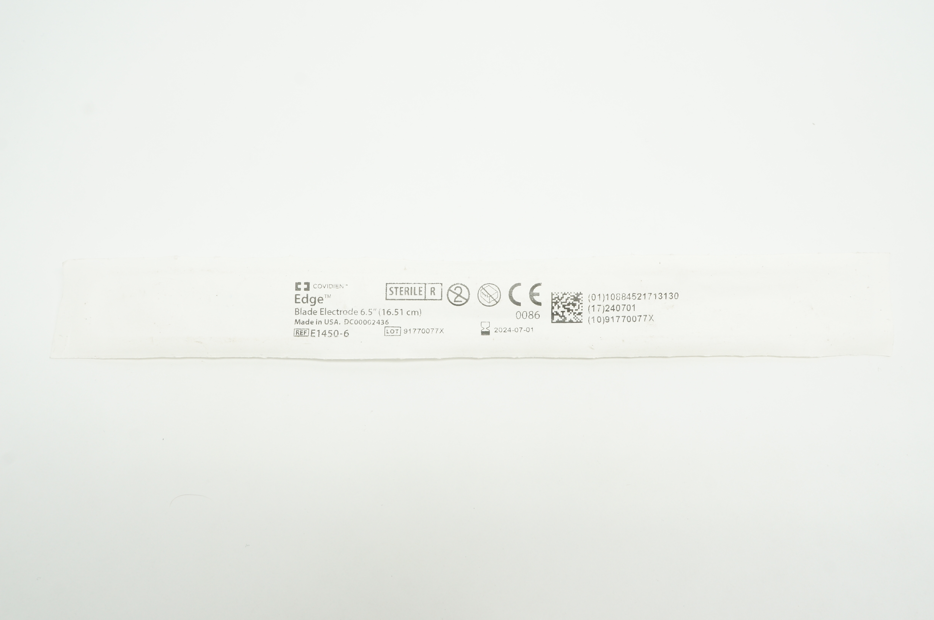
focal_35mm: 34
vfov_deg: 38.3
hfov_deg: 55.2
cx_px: 467
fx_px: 894
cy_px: 310
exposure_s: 1/15
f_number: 11
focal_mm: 23
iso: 400
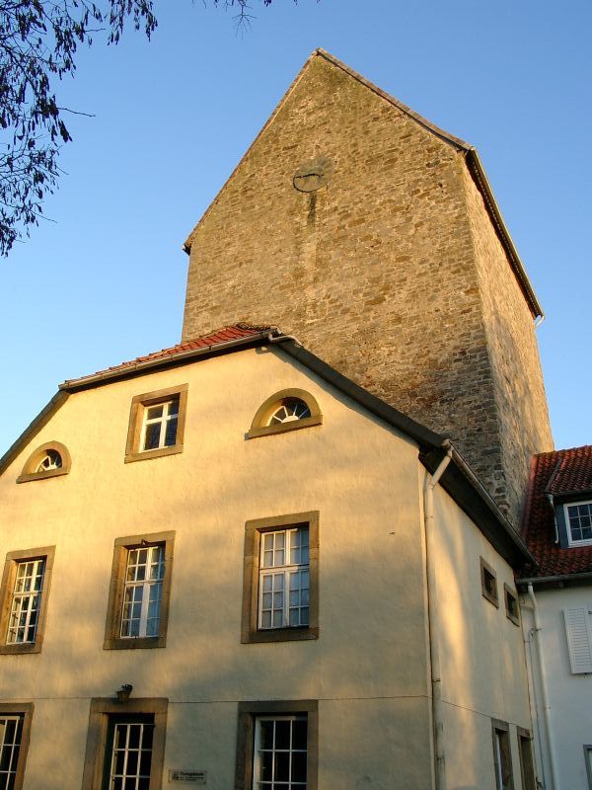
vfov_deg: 54.0
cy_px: 395
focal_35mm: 34
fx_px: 775
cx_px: 296
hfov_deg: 41.8
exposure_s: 1/130
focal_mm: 7.13
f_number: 4
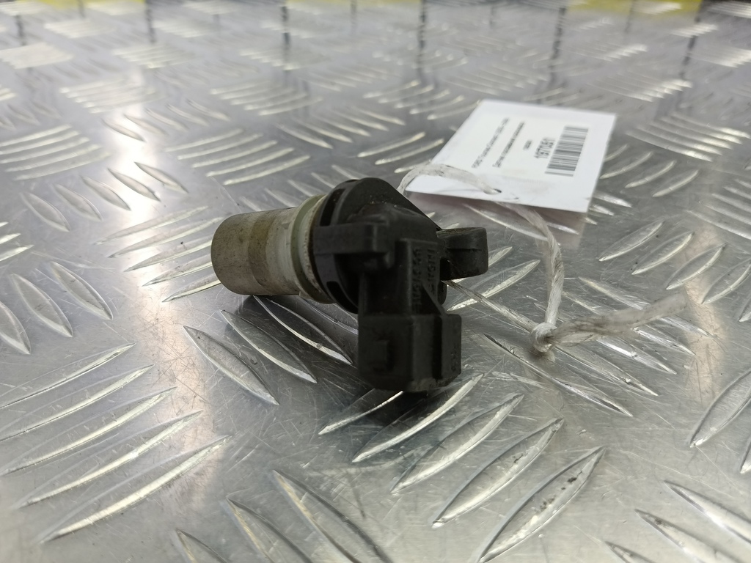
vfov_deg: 58.9
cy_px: 282
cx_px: 376
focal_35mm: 23
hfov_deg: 73.9
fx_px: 499
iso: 145
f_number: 1.6
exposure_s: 1/50
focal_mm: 4.11
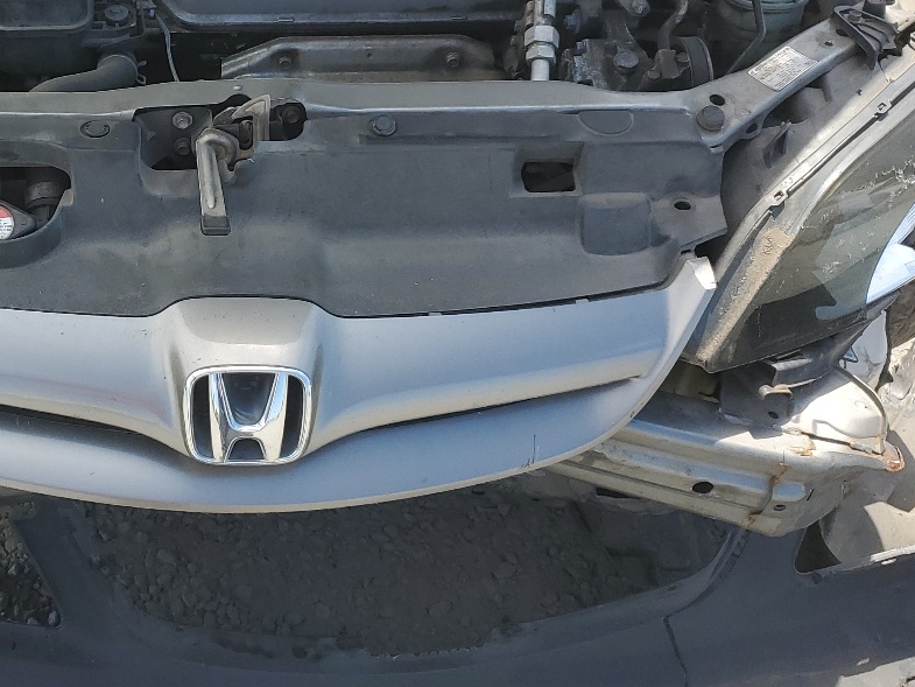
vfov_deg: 27.3
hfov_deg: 35.2
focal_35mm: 53
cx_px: 205
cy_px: 208
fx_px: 1401
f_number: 1.5
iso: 50
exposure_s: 1/1429
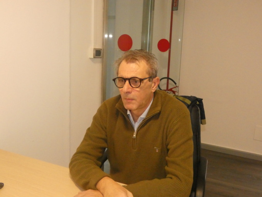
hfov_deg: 47.9
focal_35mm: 39
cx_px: 131
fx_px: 295
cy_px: 98
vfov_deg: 36.8
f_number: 3.6
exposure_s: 1/100
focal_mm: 7.1
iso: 1600
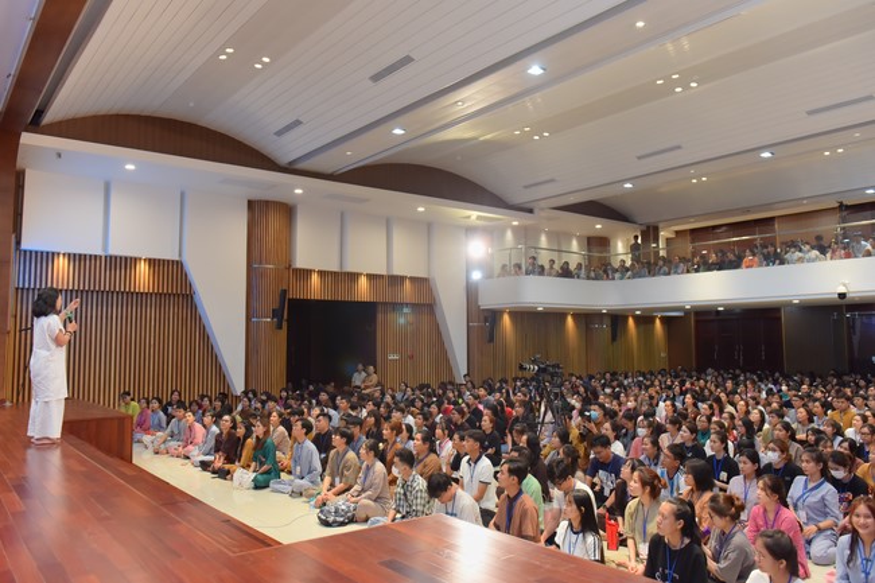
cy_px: 292
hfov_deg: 65.5
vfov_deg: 46.4
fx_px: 680
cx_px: 438
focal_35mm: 28
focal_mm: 28
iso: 1250
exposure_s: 1/125
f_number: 4
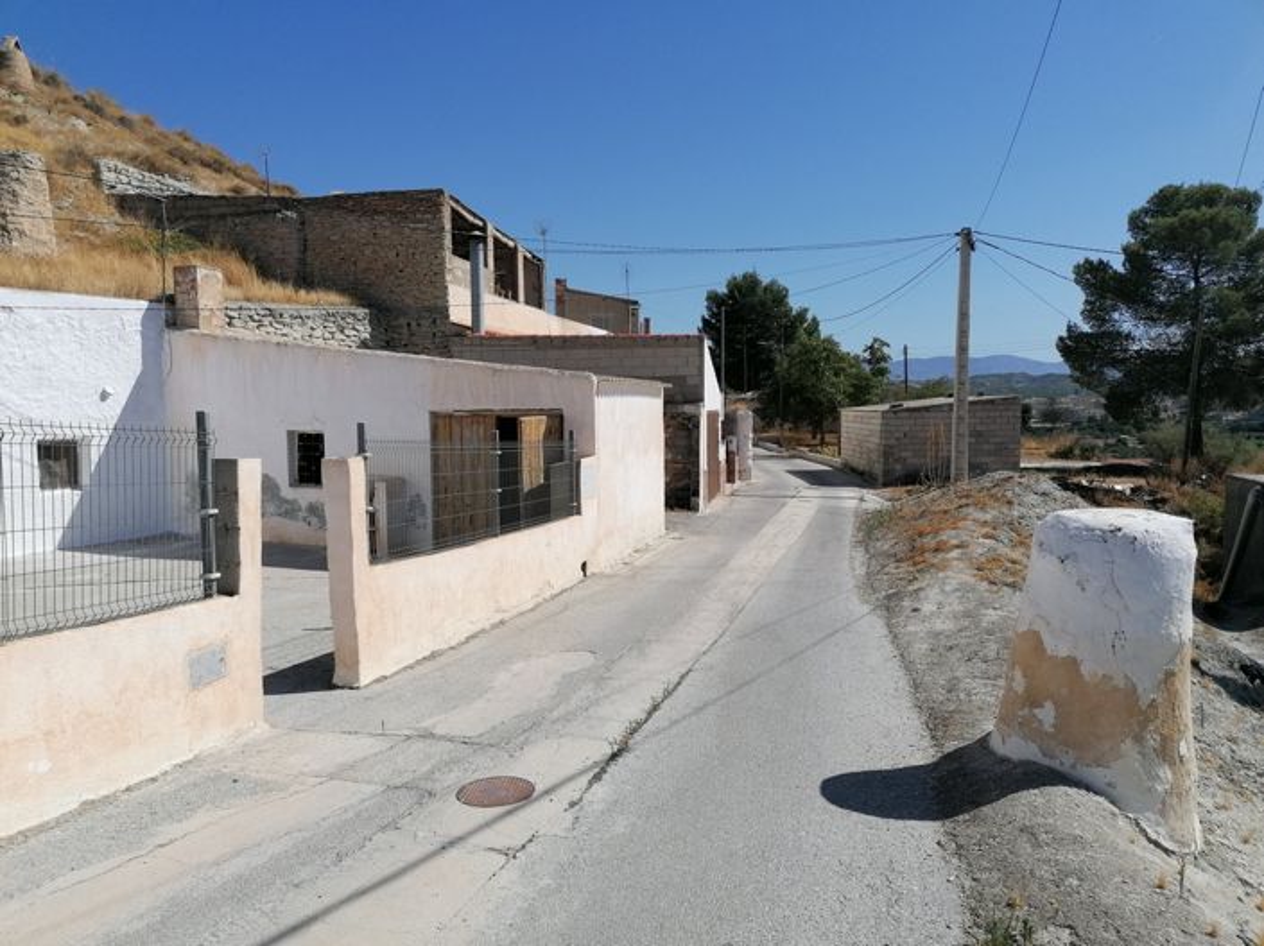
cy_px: 473
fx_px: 985
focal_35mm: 27
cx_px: 632
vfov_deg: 51.3
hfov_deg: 65.3
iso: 50
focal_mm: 4.75
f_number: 1.8
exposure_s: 1/2801
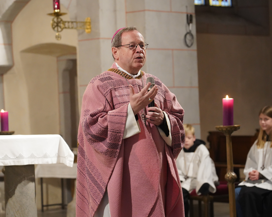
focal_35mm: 119
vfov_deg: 13.0
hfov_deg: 16.2
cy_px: 108
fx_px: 958
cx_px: 124
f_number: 4
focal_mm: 105
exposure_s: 1/60
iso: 8000
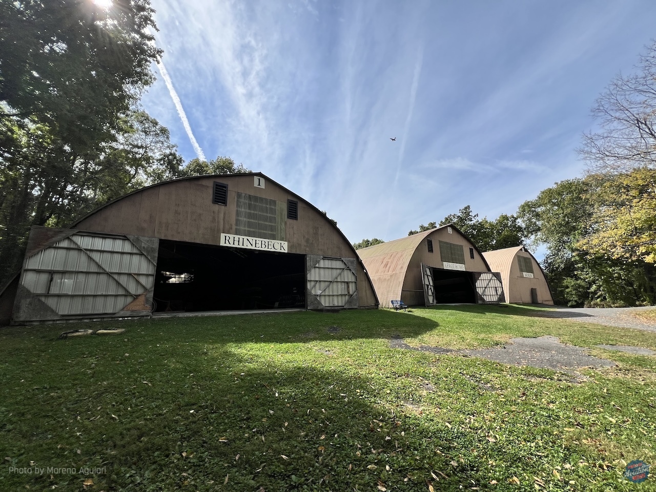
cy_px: 246
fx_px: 246
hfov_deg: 106.2
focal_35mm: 13
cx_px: 328
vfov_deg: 89.9
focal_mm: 1.57
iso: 32
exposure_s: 1/2320
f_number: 1.8
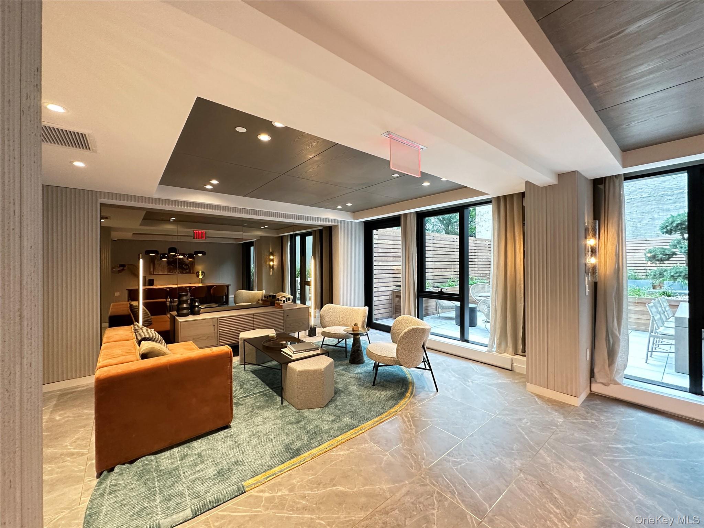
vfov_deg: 85.7
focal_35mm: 14
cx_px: 352
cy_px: 264
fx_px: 285
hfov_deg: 102.1
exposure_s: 1/60
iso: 400
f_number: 2.2
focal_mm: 2.22
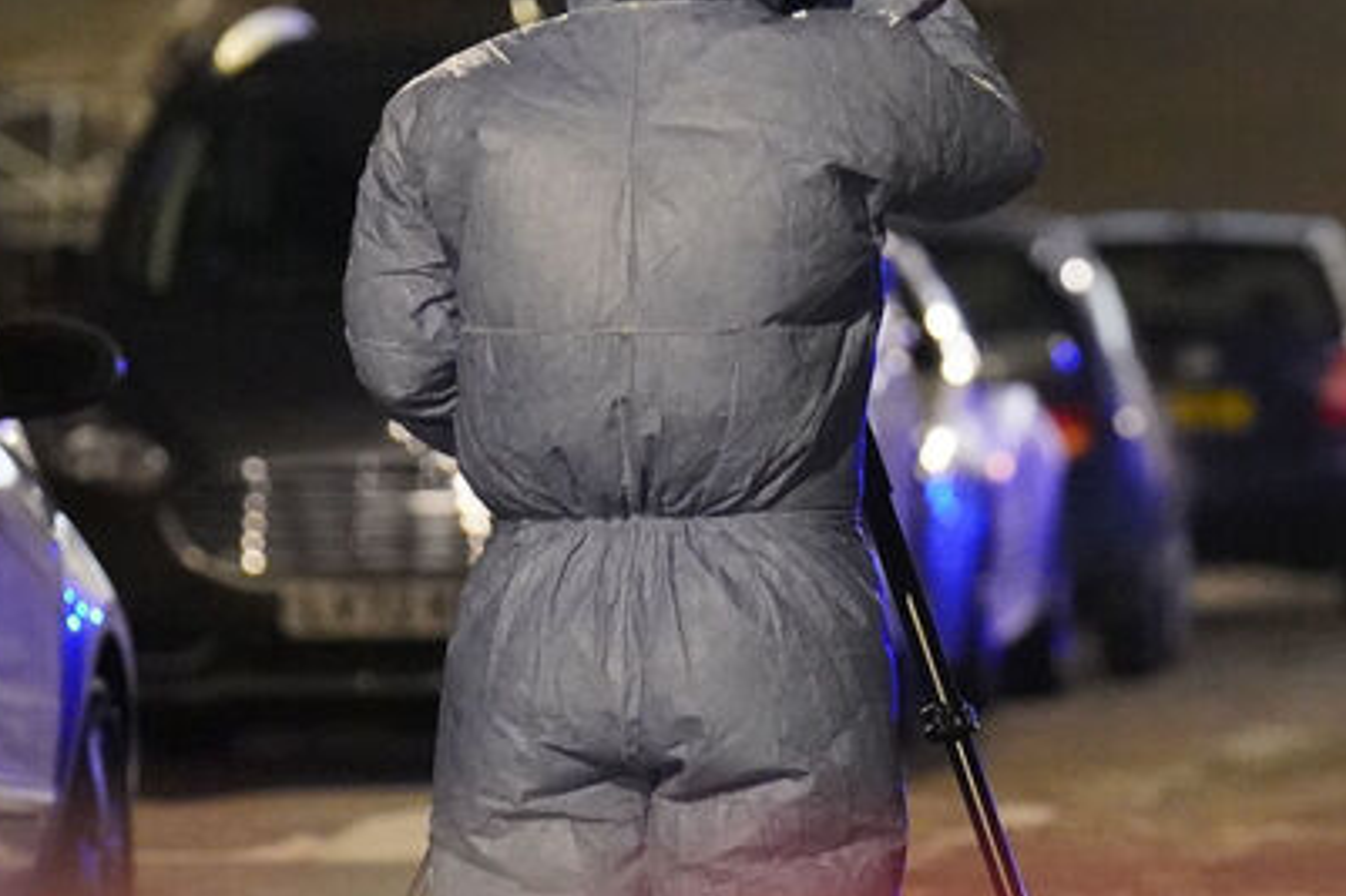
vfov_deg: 3.4
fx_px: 15210
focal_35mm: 407
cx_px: 1185
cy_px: 604
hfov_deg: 5.1
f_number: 2.8
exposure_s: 1/100
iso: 12800
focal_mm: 136
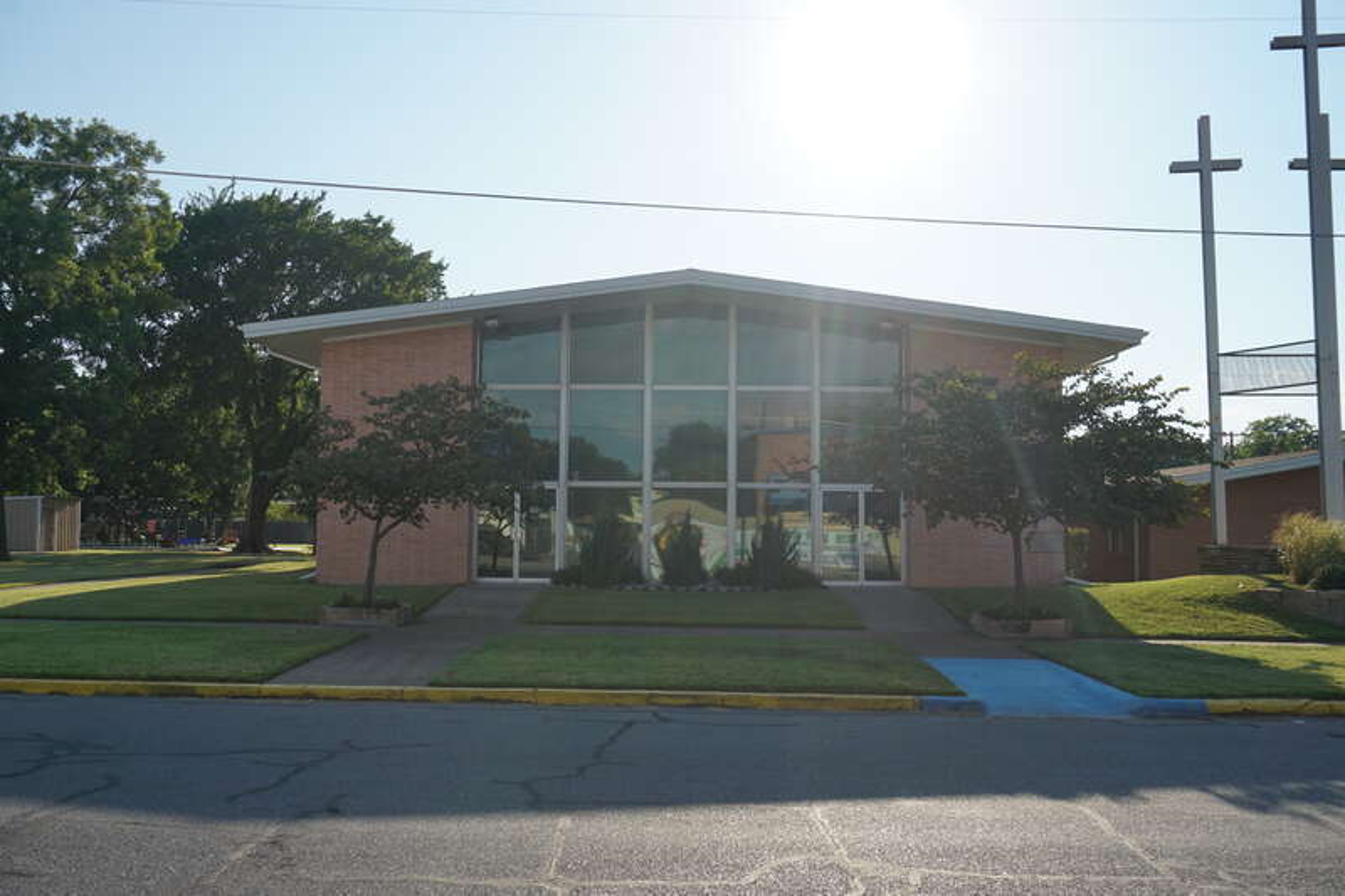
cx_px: 672
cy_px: 448
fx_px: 1233
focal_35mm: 33
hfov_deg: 57.2
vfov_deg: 40.0
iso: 100
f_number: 9
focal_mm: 22
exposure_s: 1/250
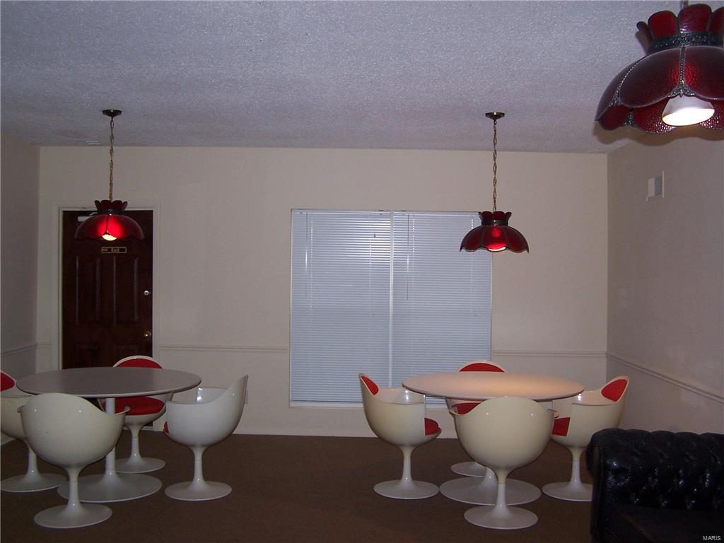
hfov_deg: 49.0
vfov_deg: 37.7
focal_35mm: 38
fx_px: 795
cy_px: 272
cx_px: 362
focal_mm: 6.3
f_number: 2.8
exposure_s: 1/60
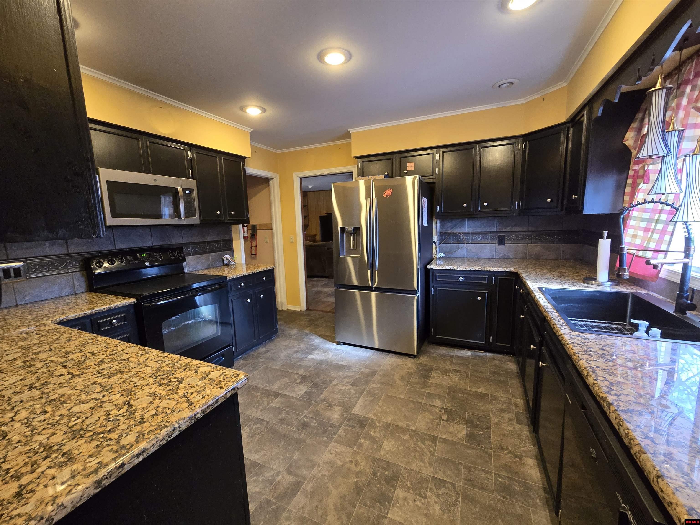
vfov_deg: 89.9
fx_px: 263
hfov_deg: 106.2
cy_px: 262
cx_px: 350
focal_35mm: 13
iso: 640
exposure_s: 1/60
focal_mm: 2.2
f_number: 2.2
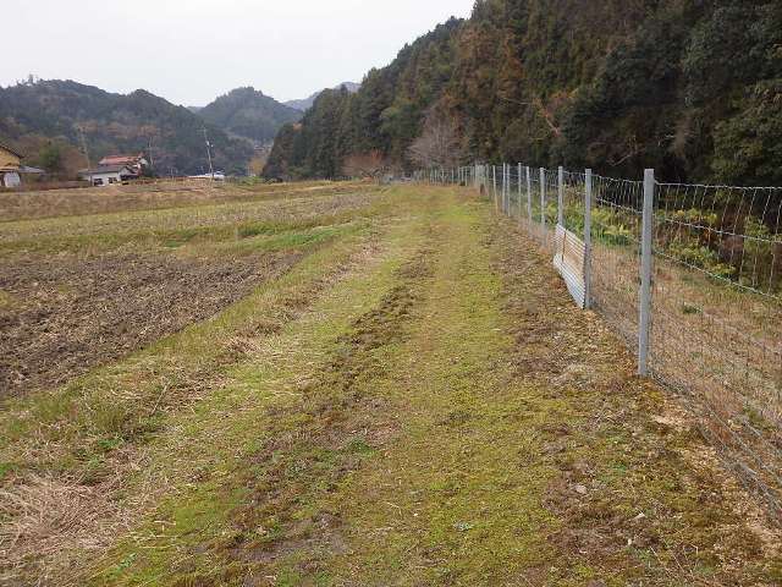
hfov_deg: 69.4
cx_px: 391
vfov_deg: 54.9
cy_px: 294
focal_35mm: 25
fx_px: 565
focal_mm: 4.5
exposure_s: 1/800
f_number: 2.8
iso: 250
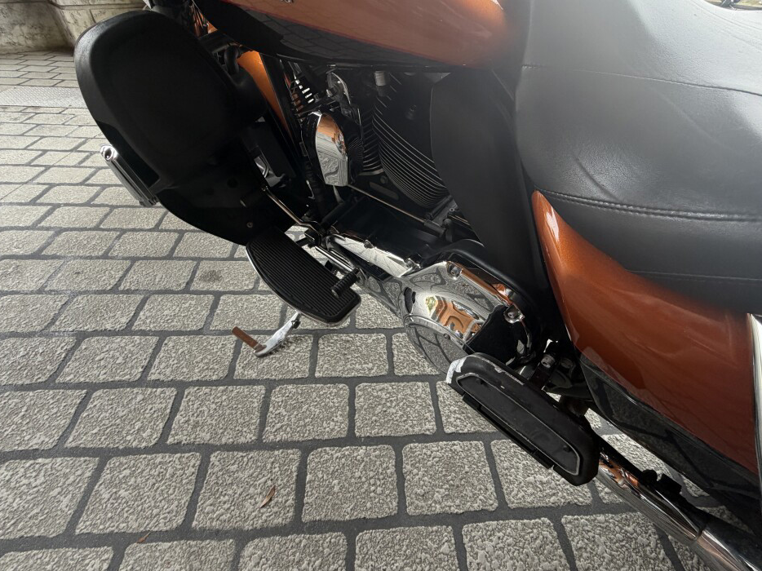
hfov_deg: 94.5
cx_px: 388
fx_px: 352
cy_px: 261
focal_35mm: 16
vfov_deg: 77.9
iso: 125
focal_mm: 2.22
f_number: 2.2
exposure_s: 1/121
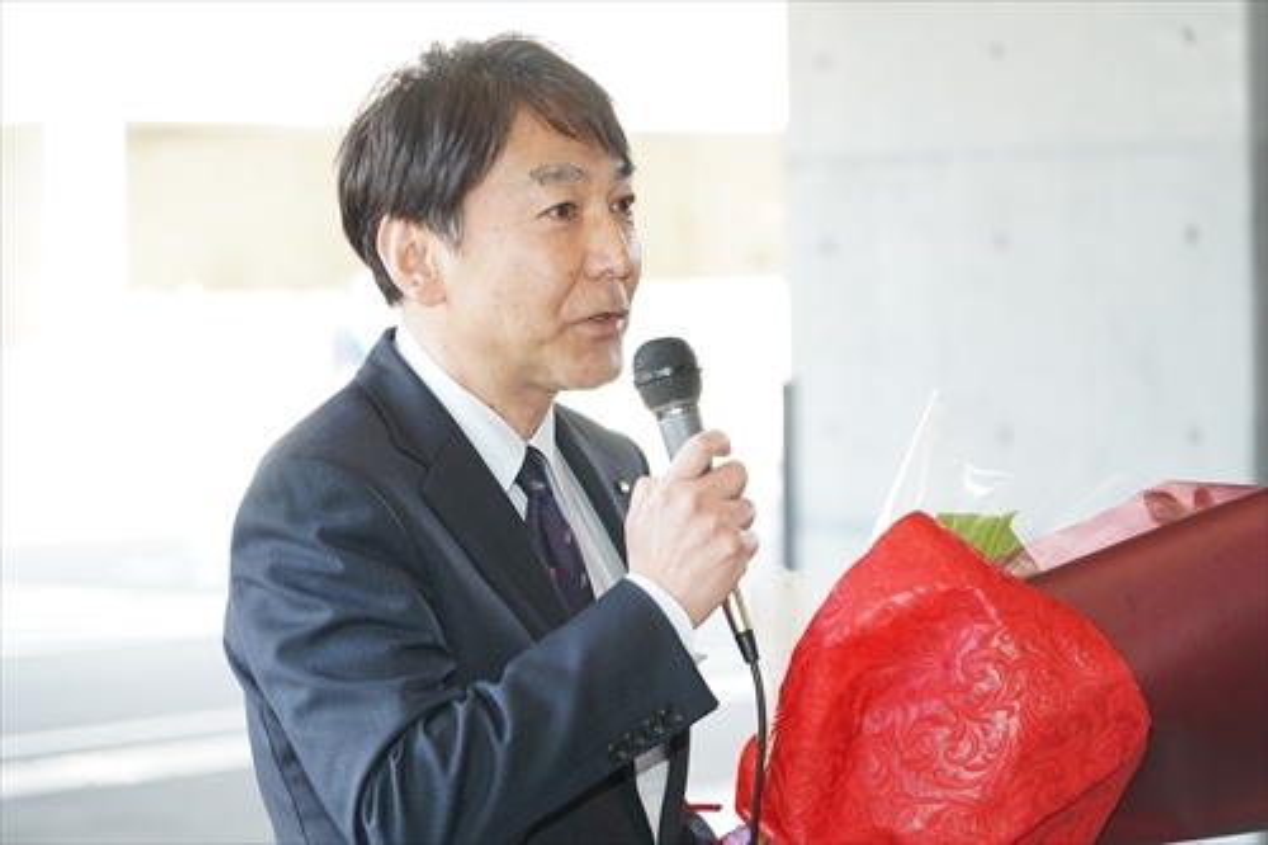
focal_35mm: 105
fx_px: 3697
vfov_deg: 13.0
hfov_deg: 19.5
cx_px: 634
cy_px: 422
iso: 800
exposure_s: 1/125
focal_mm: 105
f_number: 4
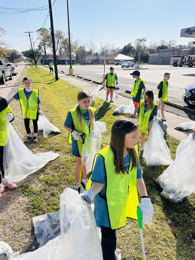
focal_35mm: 24
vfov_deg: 71.6
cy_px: 130
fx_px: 180
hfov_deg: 56.8
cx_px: 98
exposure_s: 1/4348
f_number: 1.78
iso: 80
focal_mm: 6.86
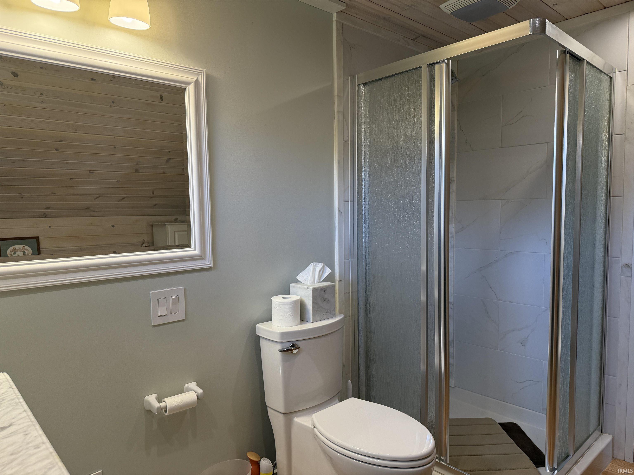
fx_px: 440
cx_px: 317
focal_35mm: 24
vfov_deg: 56.8
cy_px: 238
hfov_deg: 71.6
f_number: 1.78
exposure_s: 1/222
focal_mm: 6.76
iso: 200
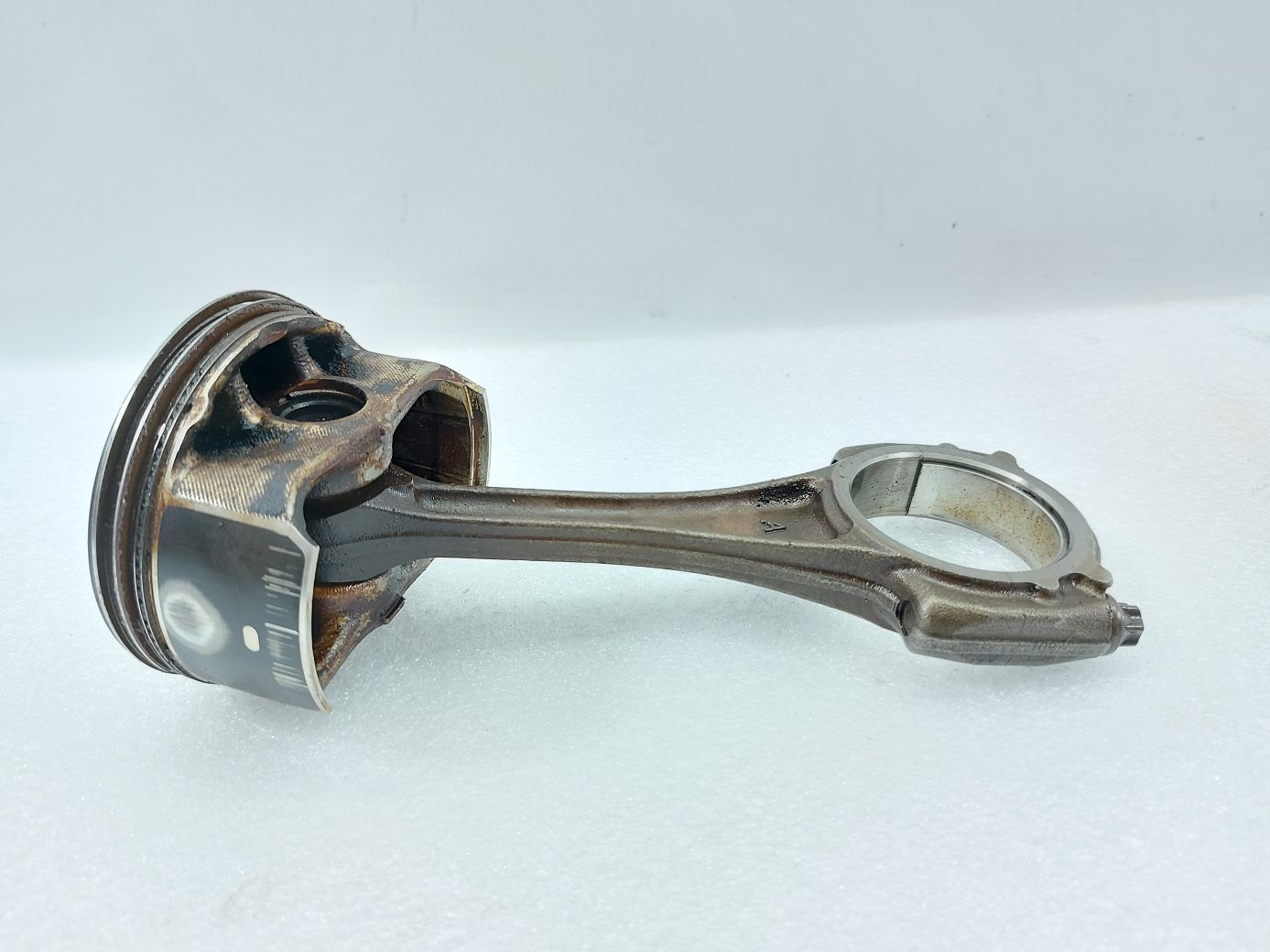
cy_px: 476
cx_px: 635
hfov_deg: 71.6
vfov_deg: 56.8
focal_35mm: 24
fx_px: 880
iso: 160
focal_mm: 5.23
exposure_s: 1/50
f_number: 1.8
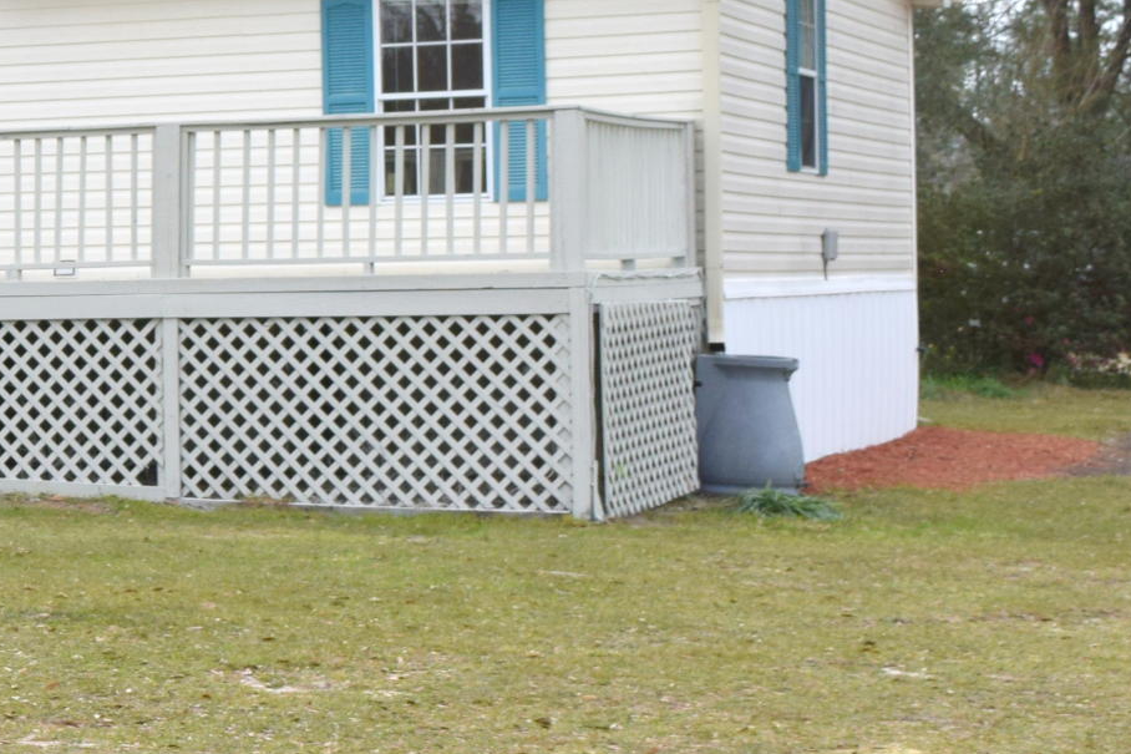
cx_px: -483
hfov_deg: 16.0
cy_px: 318
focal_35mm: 119
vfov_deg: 11.5
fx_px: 3738
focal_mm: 24
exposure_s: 1/250
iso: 280
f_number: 8
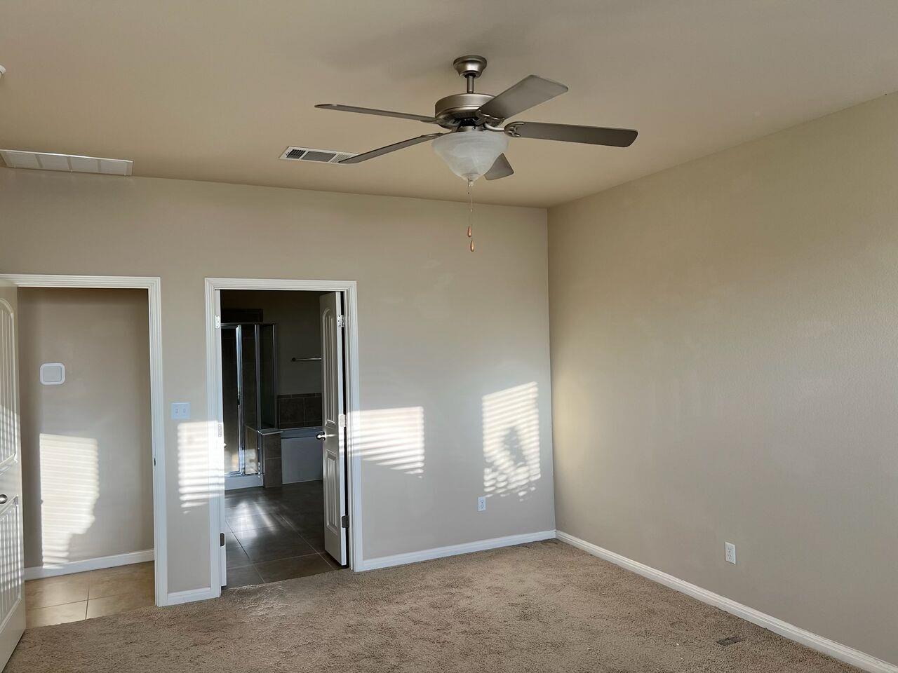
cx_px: 449
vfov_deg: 53.1
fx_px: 674
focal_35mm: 26
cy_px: 336
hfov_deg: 67.3
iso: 64
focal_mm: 5.7
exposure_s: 1/152
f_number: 1.5
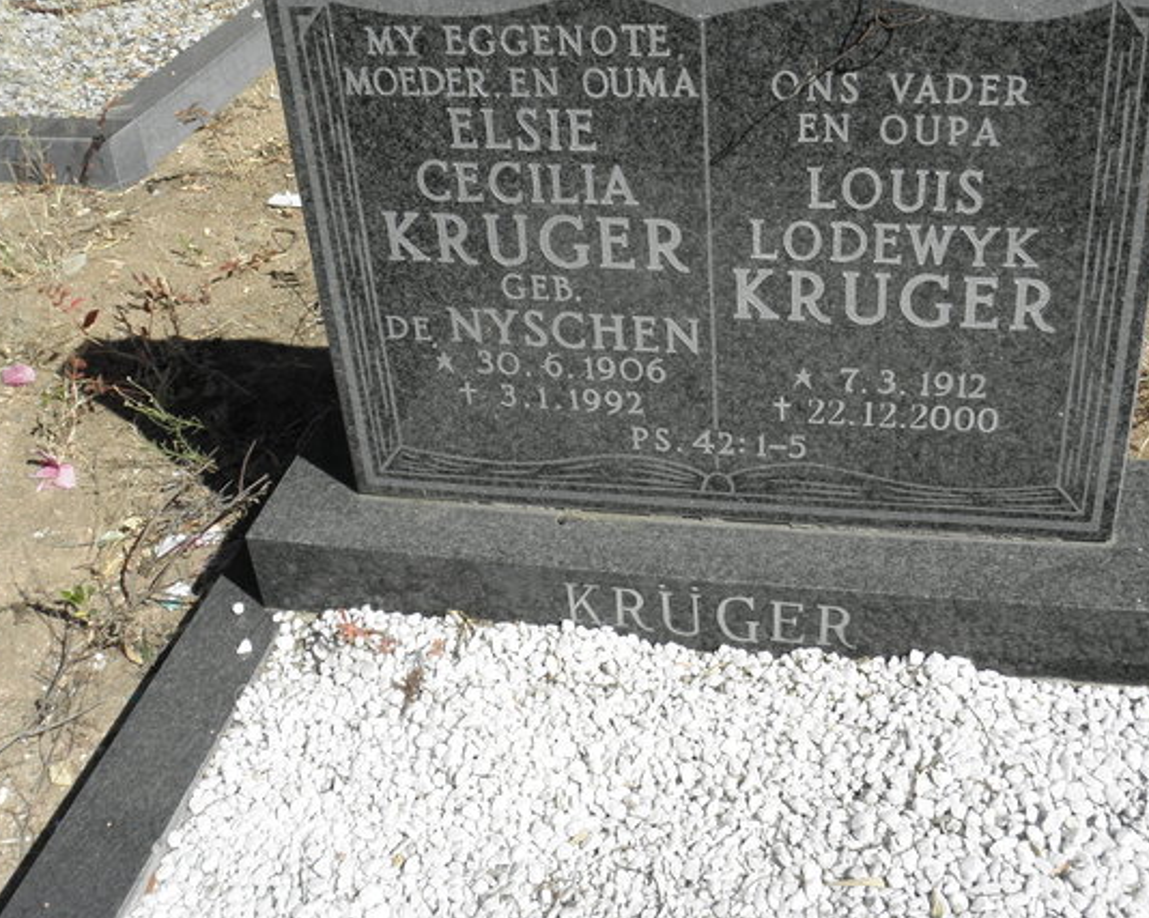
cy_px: 275
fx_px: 1292
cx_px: 622
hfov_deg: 47.9
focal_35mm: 38
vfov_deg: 38.5
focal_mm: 4.6
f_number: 5.6
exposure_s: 1/320
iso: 64
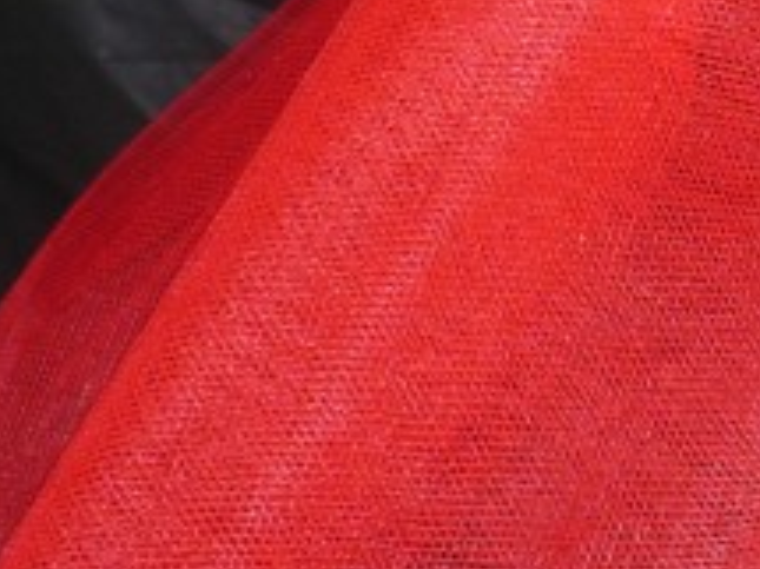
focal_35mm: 157
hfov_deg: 11.5
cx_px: 1460
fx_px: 3445
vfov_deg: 9.4
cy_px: 67
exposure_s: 1/30
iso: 100
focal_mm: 5.5
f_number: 2.8
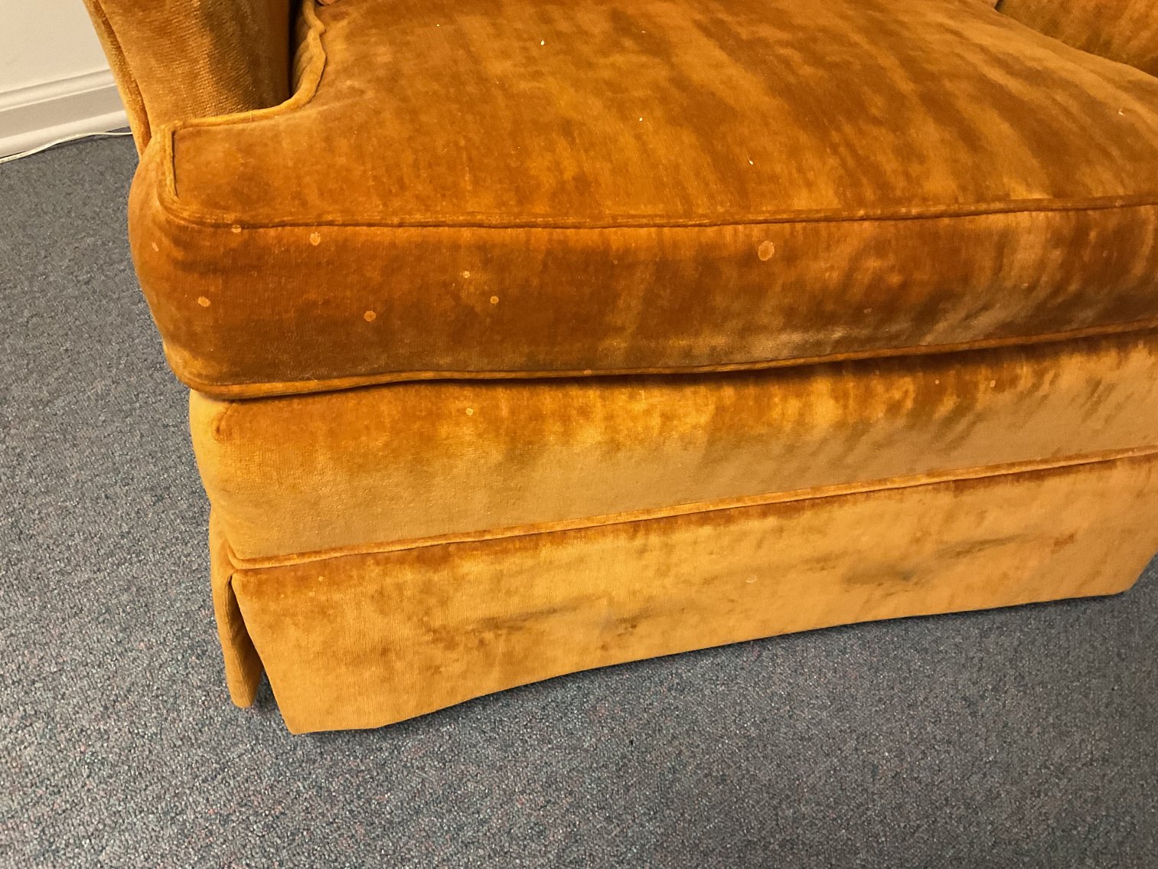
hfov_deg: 61.7
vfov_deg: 48.2
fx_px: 970
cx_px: 579
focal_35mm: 29
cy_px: 434
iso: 250
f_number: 1.8
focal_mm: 3
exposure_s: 1/40
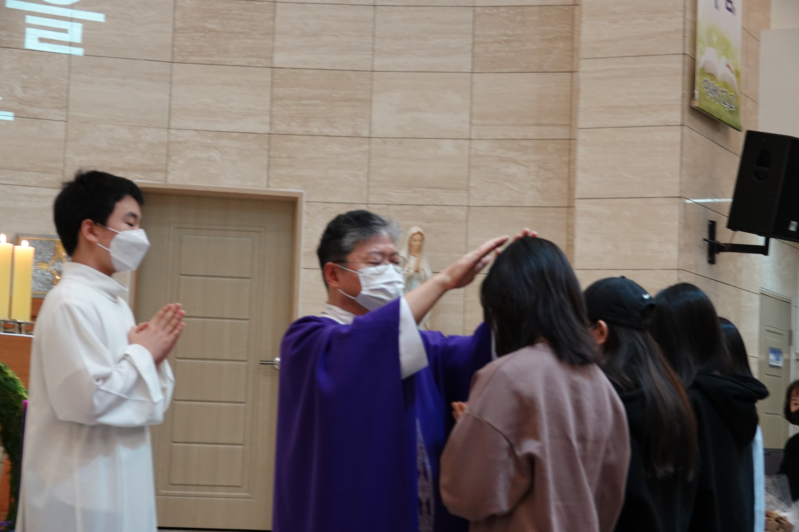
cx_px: 400
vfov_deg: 16.9
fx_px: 1798
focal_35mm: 81
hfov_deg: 25.1
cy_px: 266
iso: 800
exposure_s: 1/40
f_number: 3.5
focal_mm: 29.69
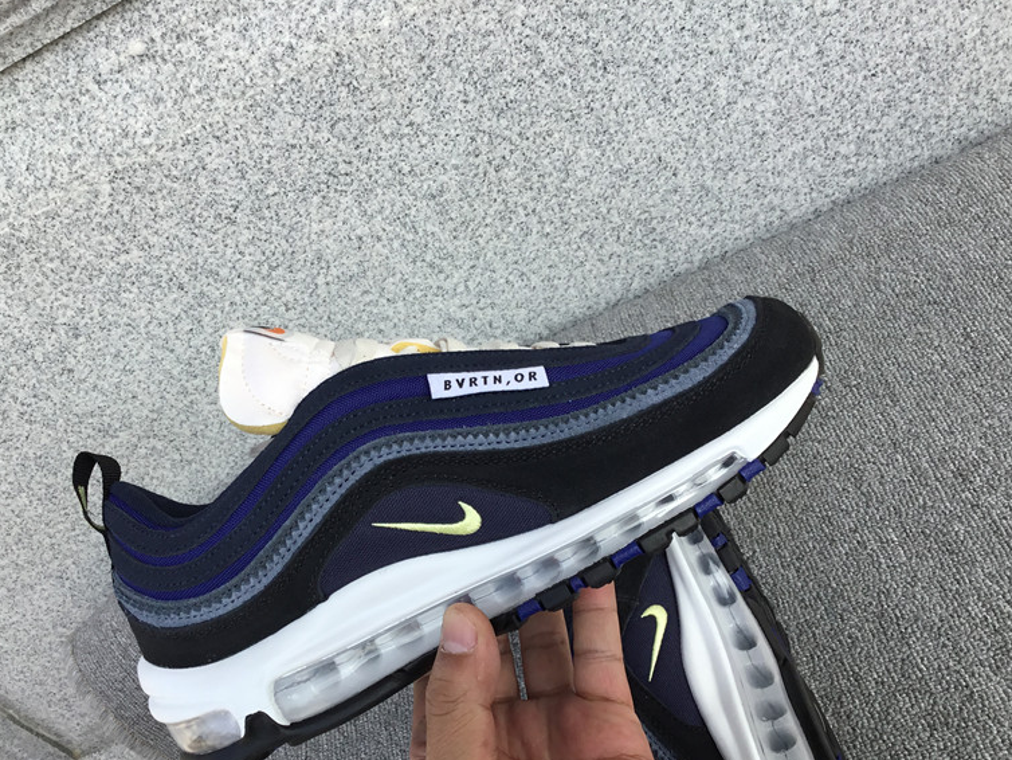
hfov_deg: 50.1
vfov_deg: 38.6
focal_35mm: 37
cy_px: 448
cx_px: 459
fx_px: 1082
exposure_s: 1/570
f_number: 2.4
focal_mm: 3.3
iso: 25
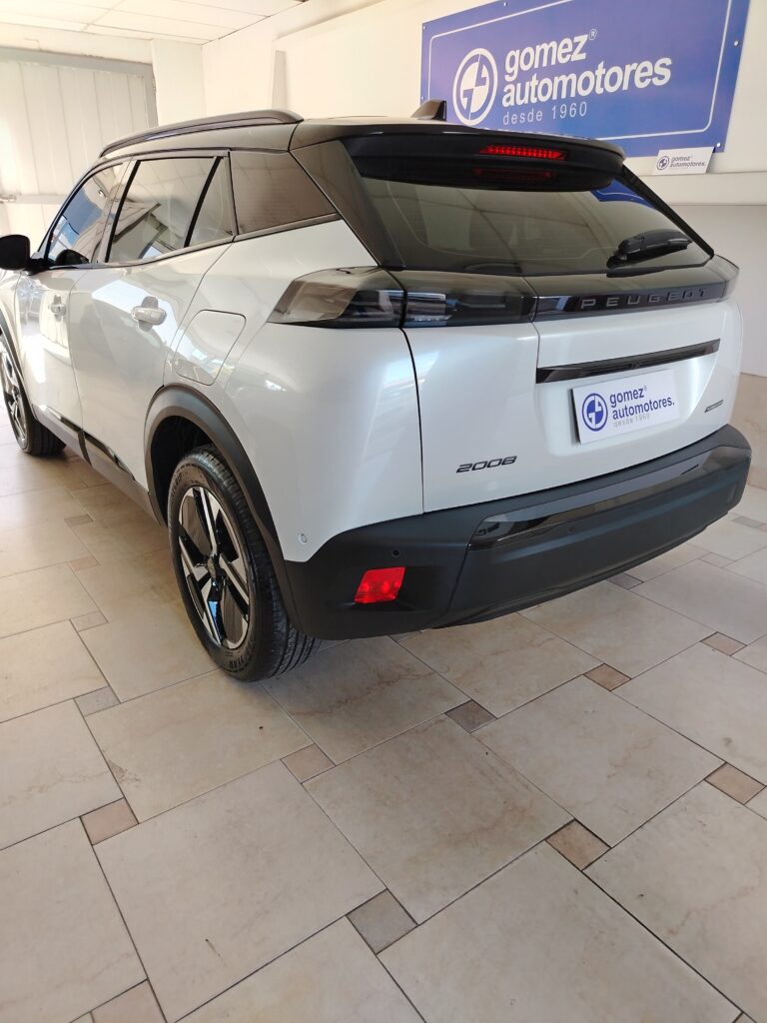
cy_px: 512
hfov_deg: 56.8
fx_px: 709
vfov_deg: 71.6
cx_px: 384
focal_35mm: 24
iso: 253
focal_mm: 5.25
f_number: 1.75
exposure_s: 1/100
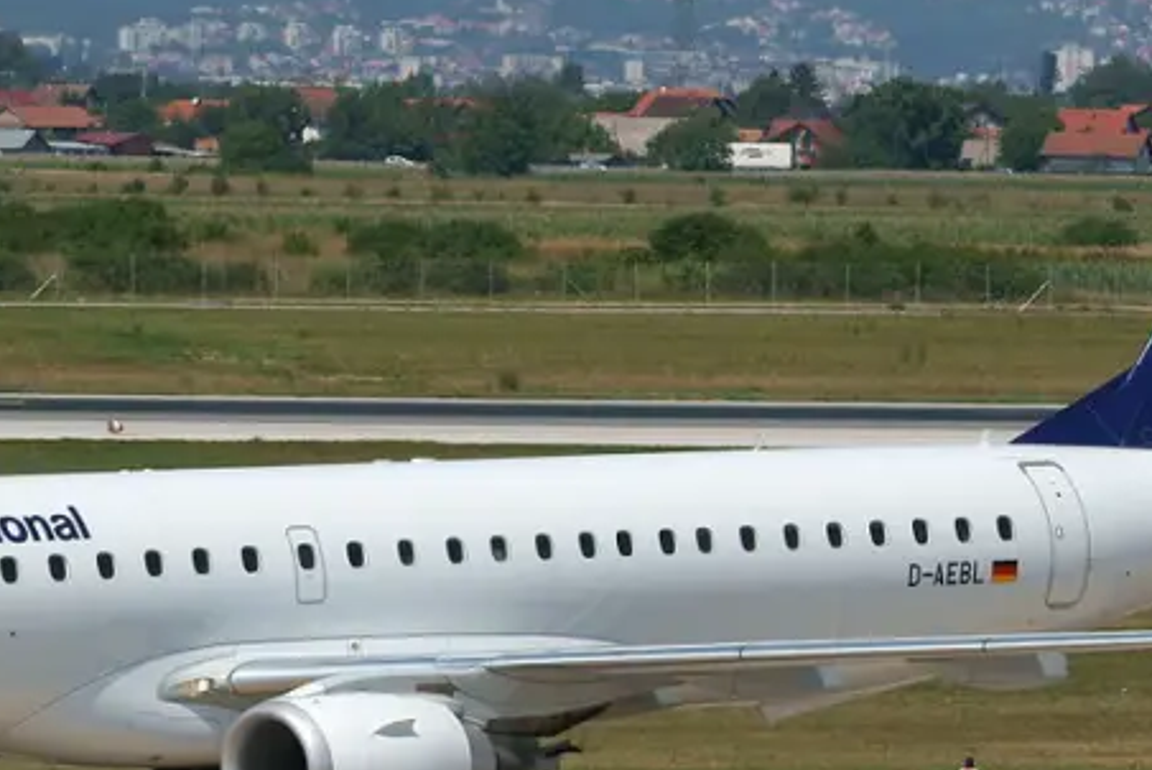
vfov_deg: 3.4
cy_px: 572
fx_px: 13064
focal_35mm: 408
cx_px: 454
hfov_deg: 5.0
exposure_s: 1/1250
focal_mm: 120
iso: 100
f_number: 8
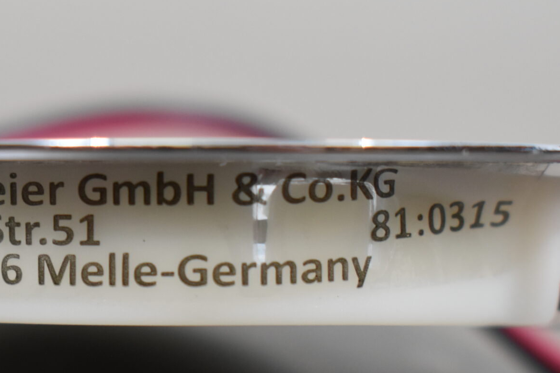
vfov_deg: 9.9
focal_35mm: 138
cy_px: 254
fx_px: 2146
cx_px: 28
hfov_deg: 14.7
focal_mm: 42
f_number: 5.6
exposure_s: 1/60
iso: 800
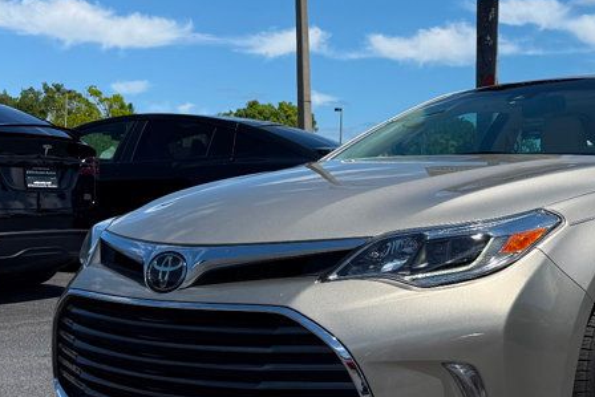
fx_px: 942
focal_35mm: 57
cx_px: 493
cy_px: 143
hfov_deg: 33.8
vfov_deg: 23.7
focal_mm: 6.76
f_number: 1.78
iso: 80
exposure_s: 1/6173
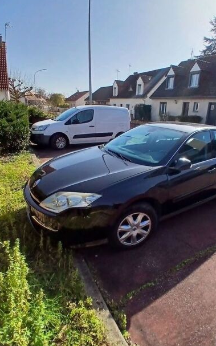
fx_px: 179
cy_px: 168
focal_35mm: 19
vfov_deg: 88.0
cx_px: 131
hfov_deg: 61.6
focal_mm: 1.4
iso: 50
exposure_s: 1/1761
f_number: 2.2
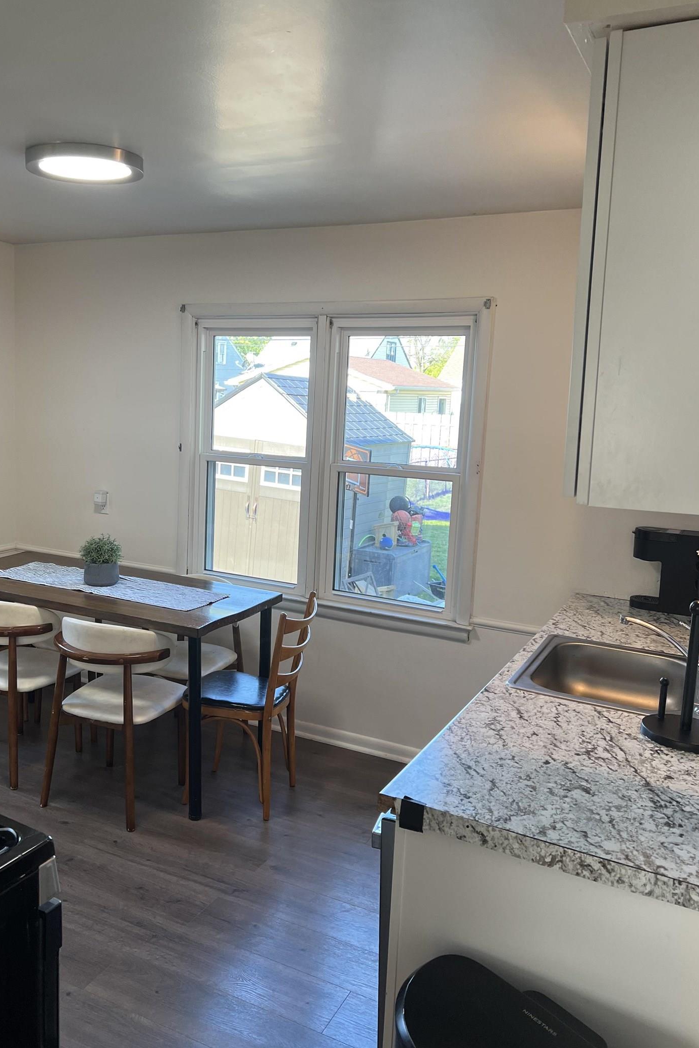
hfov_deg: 43.4
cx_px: 277
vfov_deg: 61.9
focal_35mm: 30
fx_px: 874
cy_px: 501
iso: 80
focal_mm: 5.7
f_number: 1.5
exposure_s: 1/120
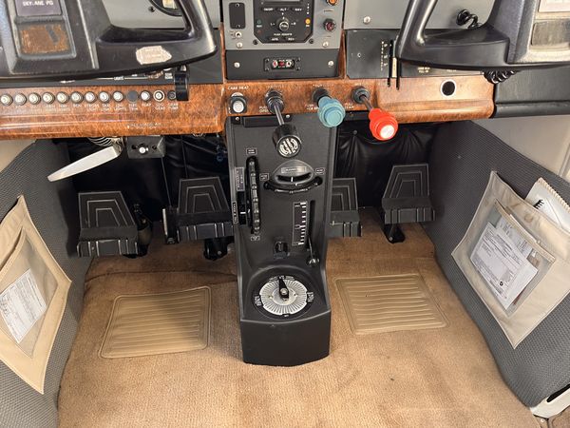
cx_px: 285
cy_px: 214
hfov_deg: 67.3
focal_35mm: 26
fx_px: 428
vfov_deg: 53.1
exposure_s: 1/60
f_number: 1.6
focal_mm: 5.1
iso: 160
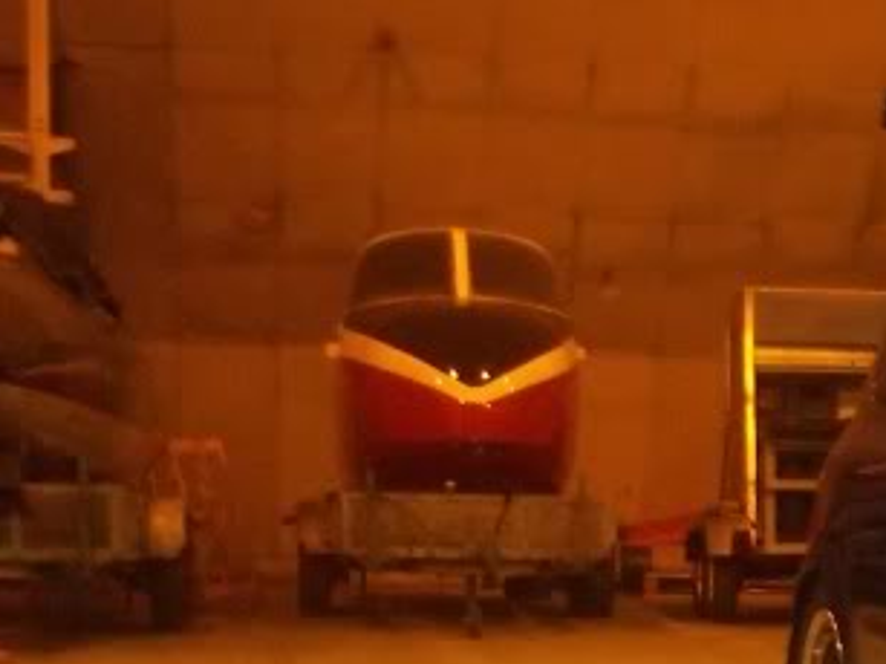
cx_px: 1336
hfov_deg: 15.2
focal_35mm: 120
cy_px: 687
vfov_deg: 12.2
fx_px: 3070
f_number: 3.1
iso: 320
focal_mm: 6.5
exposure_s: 1/30
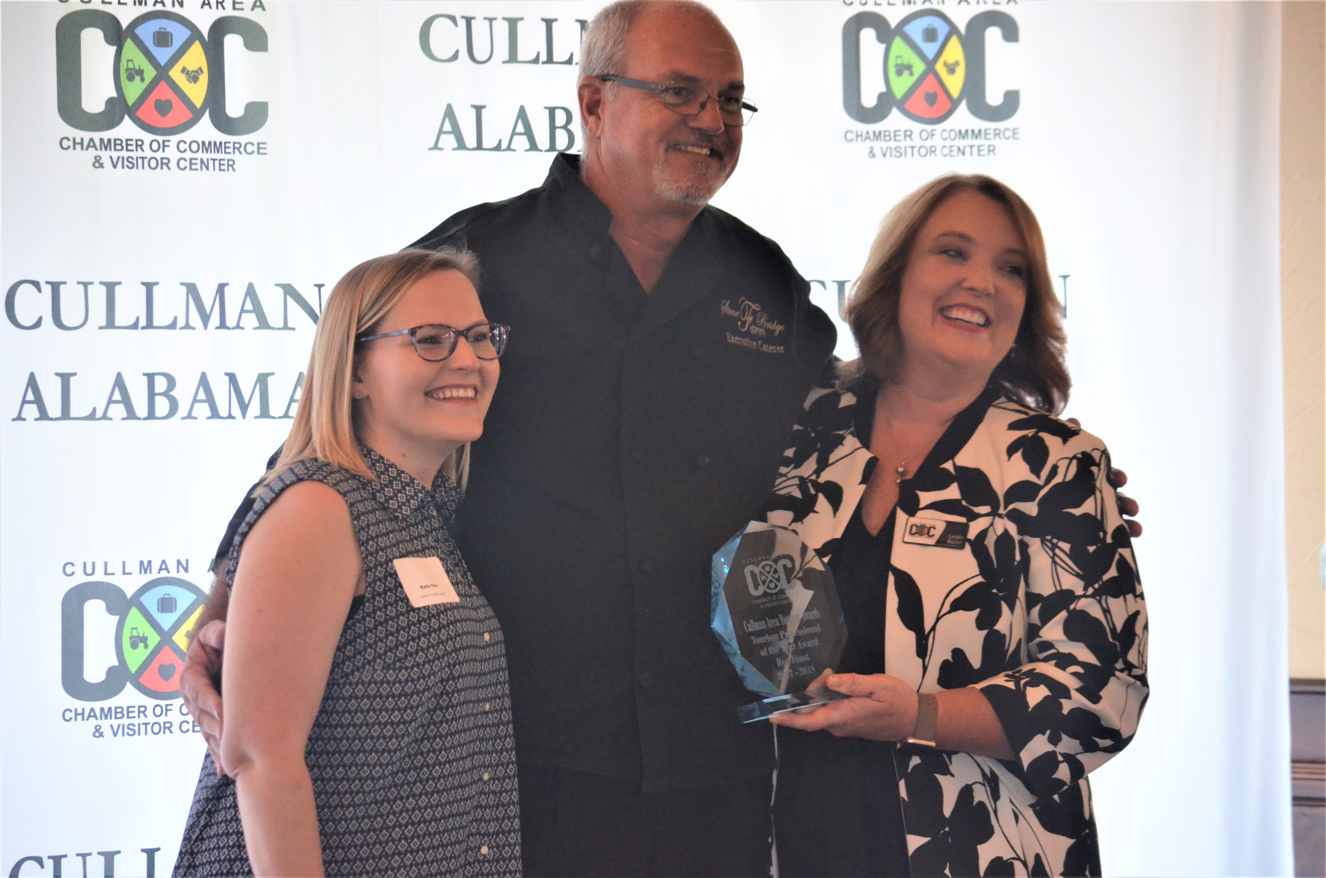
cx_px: 663
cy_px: 439
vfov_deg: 7.3
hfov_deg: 11.0
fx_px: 6892
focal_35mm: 188
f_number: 4.8
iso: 2500
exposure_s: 1/125
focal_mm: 125
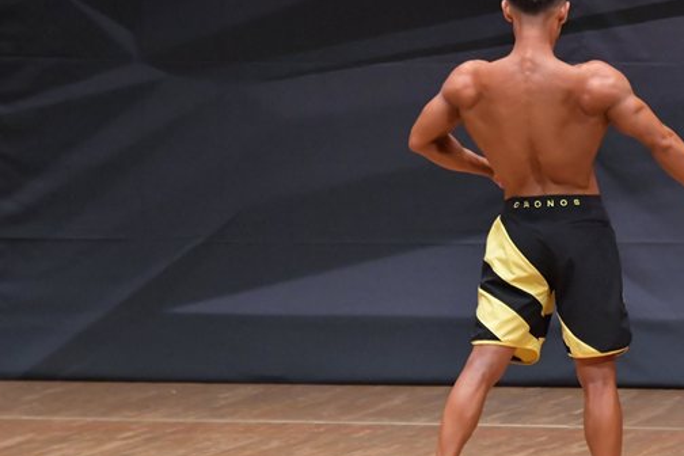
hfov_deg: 4.5
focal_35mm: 461
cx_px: 504
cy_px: 259
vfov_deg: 3.0
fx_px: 8758
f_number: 5.6
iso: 6400
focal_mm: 200
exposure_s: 1/400
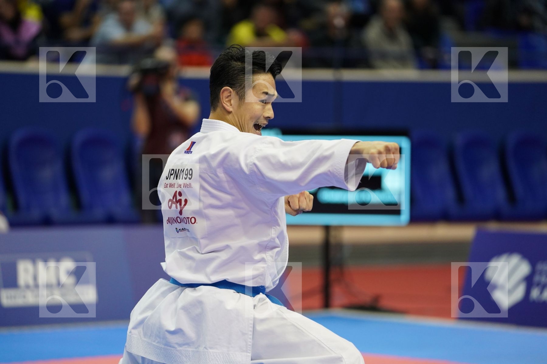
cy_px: 182
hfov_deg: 10.3
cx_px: 274
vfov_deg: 6.9
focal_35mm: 200
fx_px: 3039
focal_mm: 200
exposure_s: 1/500
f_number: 2.8
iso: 2000
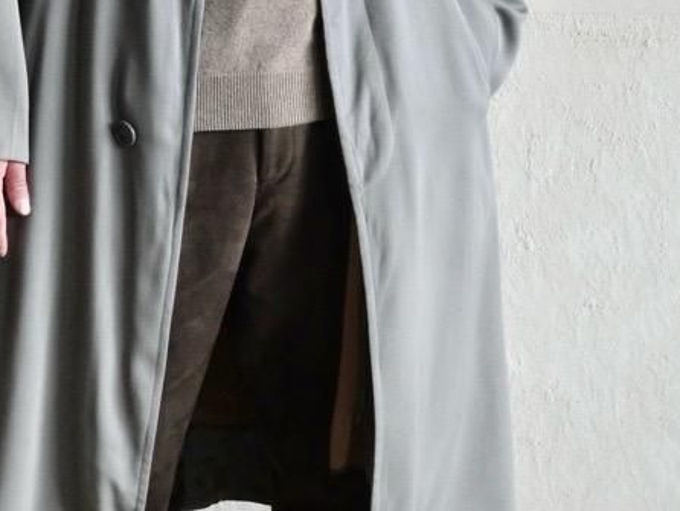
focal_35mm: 153
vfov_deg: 9.7
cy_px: 63
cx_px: 206
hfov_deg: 12.9
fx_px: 3007
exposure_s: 1/50
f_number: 3.9
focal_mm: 40
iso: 3200
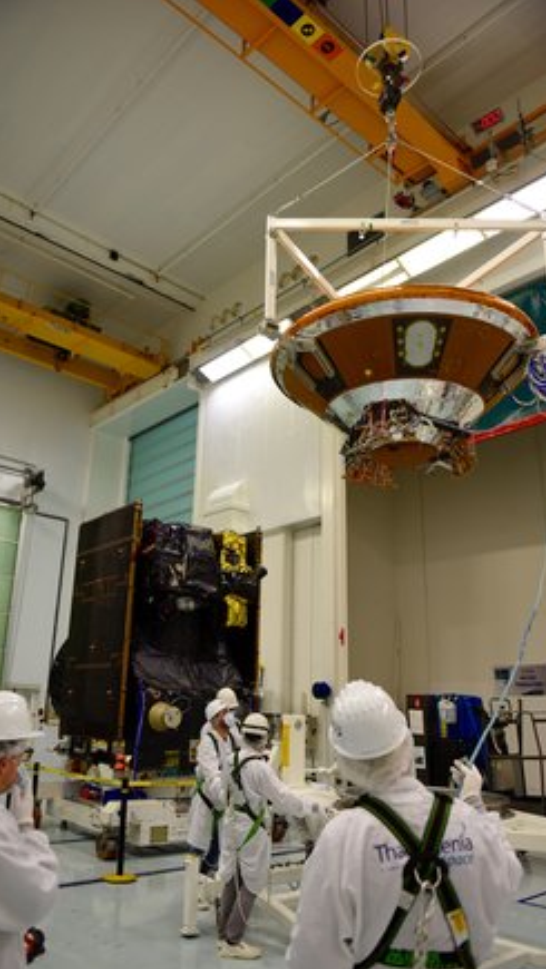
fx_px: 669
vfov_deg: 71.9
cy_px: 499
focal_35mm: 26
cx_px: 245
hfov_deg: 44.4
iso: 640
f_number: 2.8
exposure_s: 1/200
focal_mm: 24
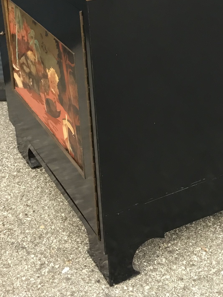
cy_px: 31
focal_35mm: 71
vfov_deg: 26.5
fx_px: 610
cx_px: 172
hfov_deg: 20.5
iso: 32
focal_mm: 3.3
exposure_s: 1/33
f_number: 2.4
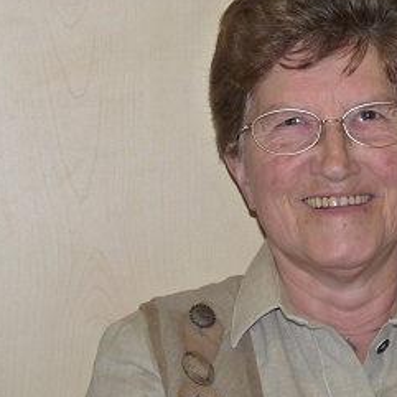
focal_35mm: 183
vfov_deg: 9.6
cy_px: 162
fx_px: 2374
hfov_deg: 9.5
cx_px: 311
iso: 160
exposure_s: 1/40
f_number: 3.4
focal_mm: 14.9
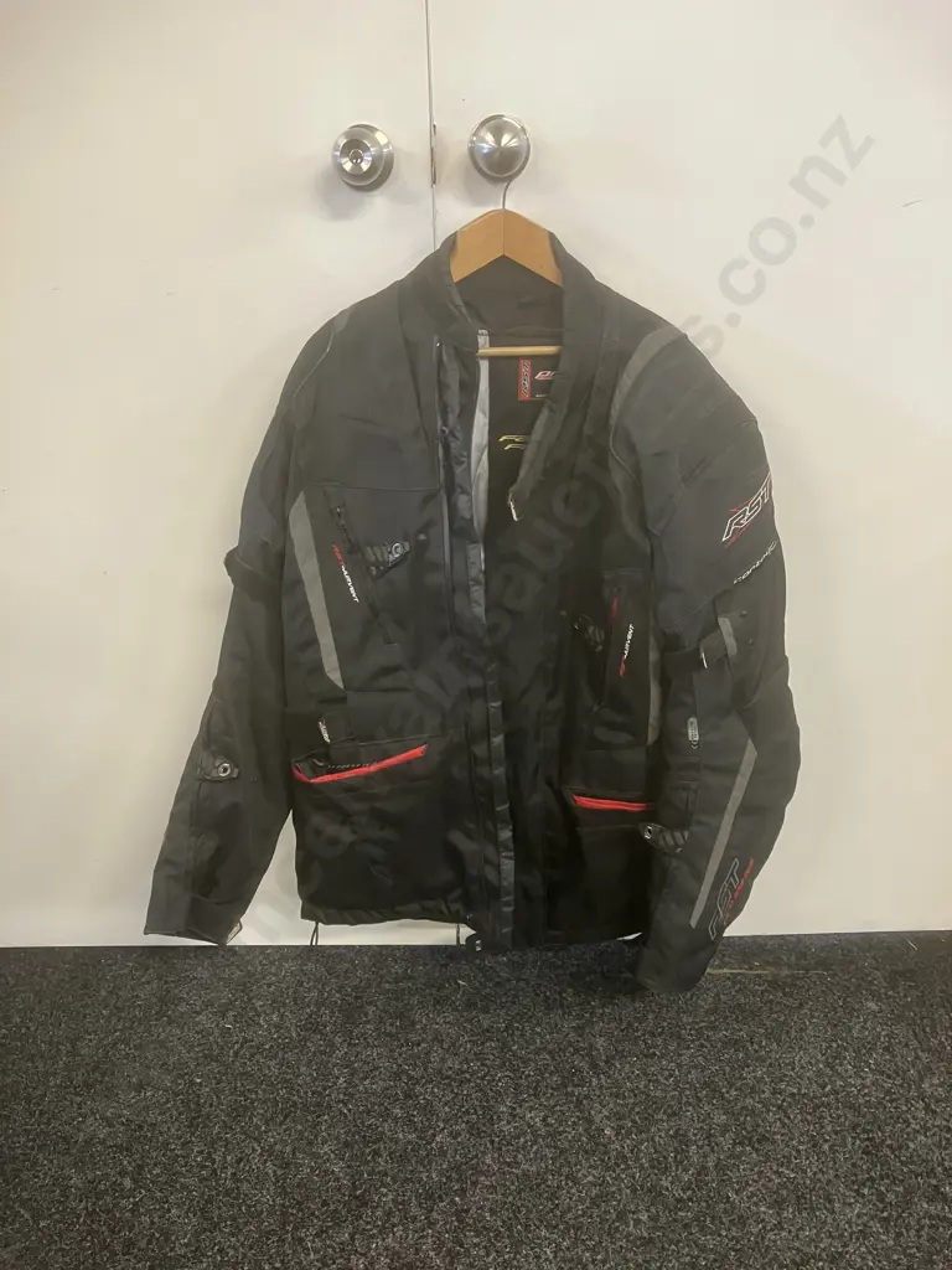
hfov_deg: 49.7
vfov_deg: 63.4
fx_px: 1027
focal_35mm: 28
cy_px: 635
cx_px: 476
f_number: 1.8
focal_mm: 3.99
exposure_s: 1/50
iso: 250
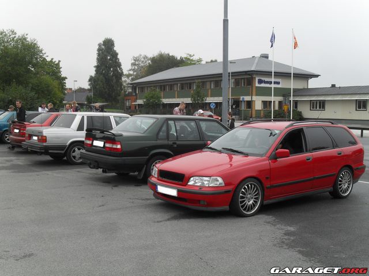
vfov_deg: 34.3
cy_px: 138
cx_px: 184
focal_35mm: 42
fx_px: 448
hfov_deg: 44.8
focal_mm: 7.5
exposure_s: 1/250
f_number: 3.6
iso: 100
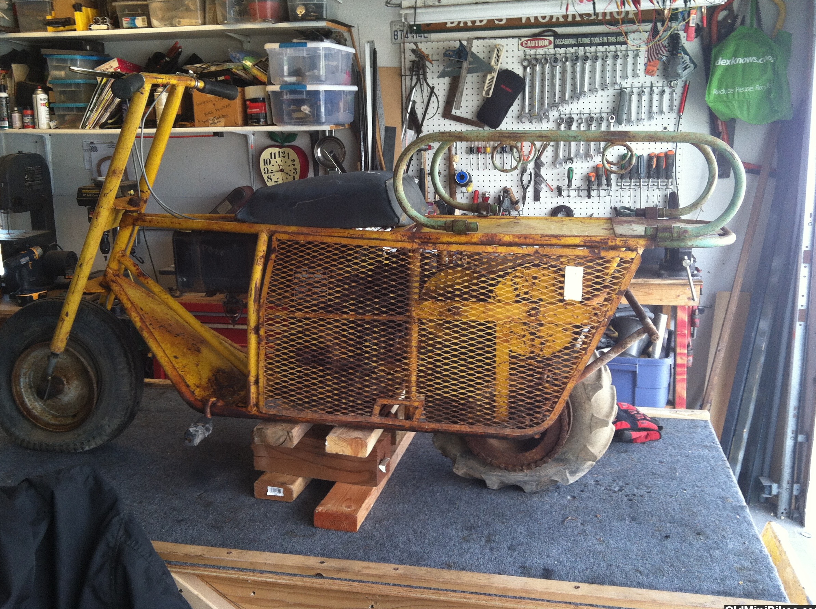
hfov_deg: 49.0
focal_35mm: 38
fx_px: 894
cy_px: 285
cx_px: 383
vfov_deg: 37.6
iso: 80
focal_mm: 3.85
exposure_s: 1/60
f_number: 2.8
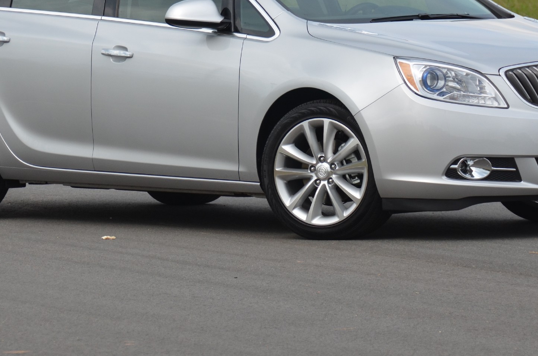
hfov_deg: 6.1
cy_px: 56
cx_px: 275
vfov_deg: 4.0
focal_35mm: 338
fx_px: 5041
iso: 400
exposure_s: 1/1250
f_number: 5.6
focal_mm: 130
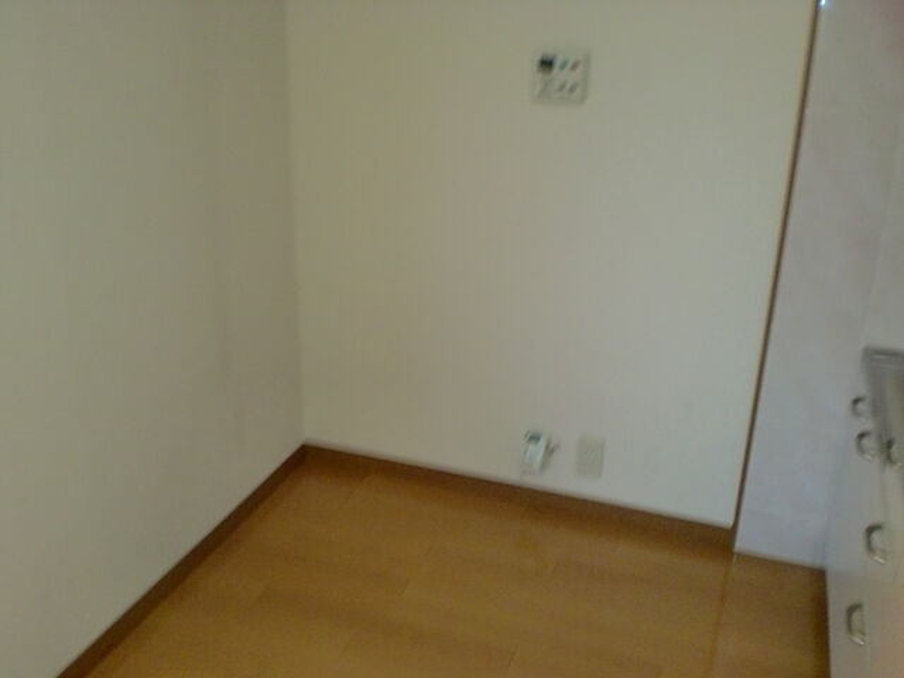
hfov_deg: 52.6
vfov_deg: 40.7
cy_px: 339
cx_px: 452
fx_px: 914
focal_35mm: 35
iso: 400
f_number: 3.1
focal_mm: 6.3
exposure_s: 1/50
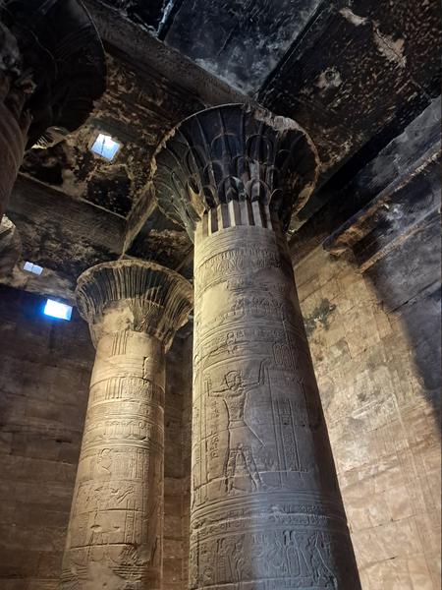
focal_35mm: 27
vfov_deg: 65.3
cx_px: 221
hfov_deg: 51.4
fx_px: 460
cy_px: 295
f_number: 1.8
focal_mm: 4
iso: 500
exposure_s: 1/30
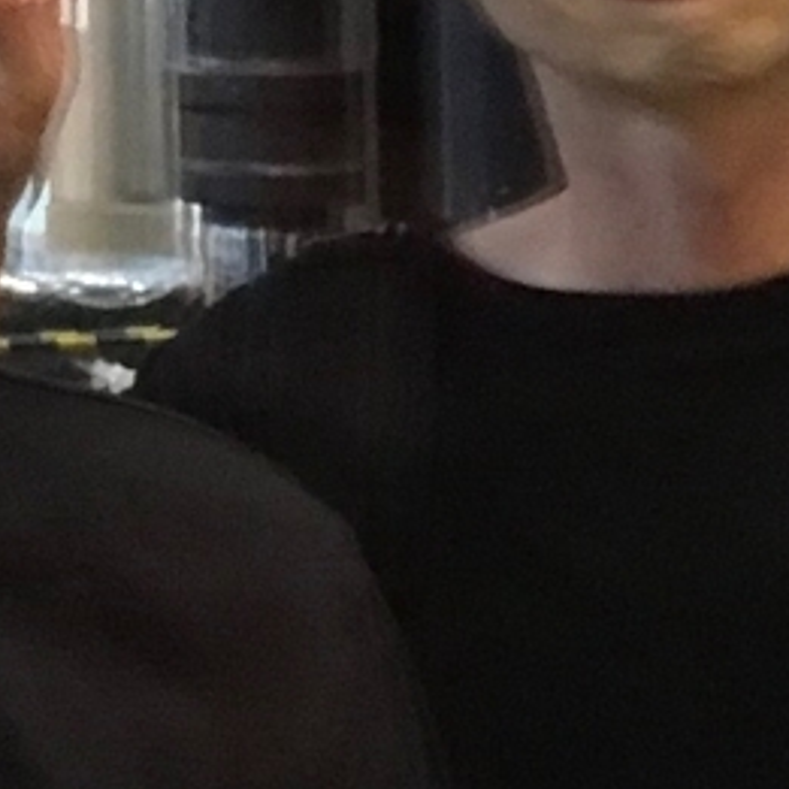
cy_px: -100
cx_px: -611
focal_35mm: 130
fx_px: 3352
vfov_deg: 13.1
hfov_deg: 12.3
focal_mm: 2.87
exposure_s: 1/15
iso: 200
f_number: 2.2
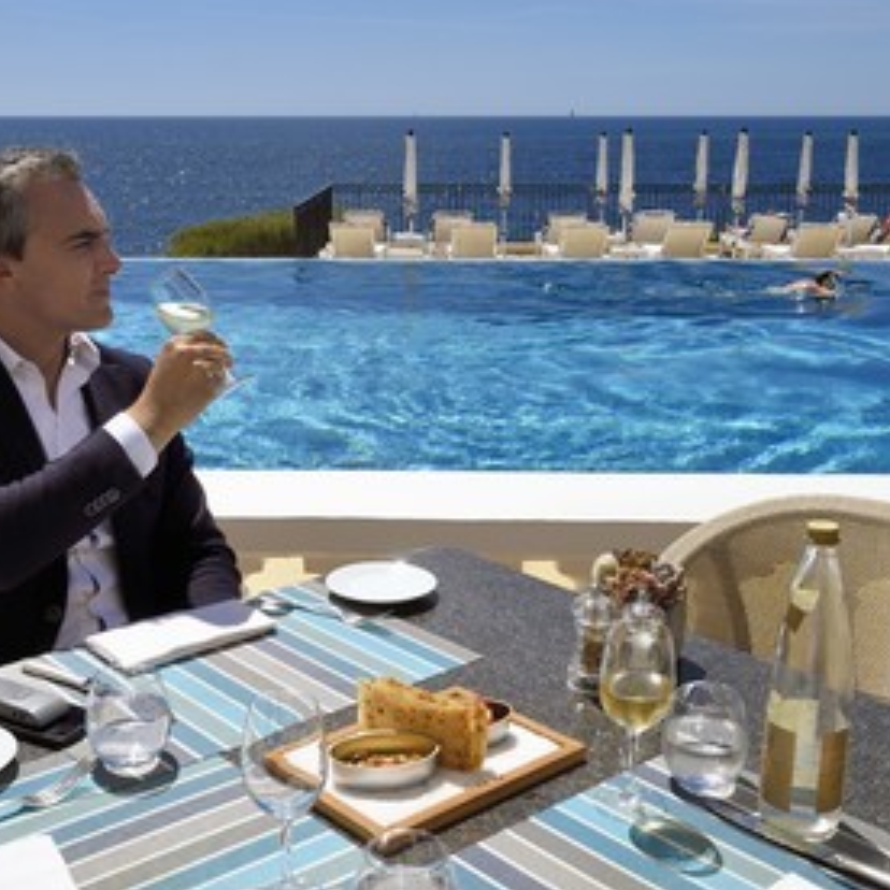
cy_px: 445
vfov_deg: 38.3
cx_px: 419
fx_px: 1280
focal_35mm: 44
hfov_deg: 38.3
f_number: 18
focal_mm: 34
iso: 200
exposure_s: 1/250
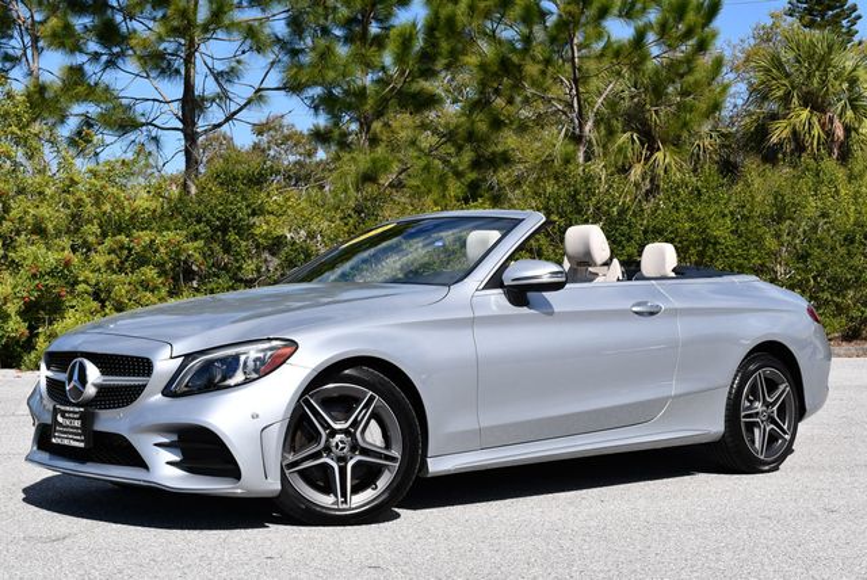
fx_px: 1398
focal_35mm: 58
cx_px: 434
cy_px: 290
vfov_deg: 23.4
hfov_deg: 34.5
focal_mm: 29
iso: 100
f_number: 9
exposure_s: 1/320
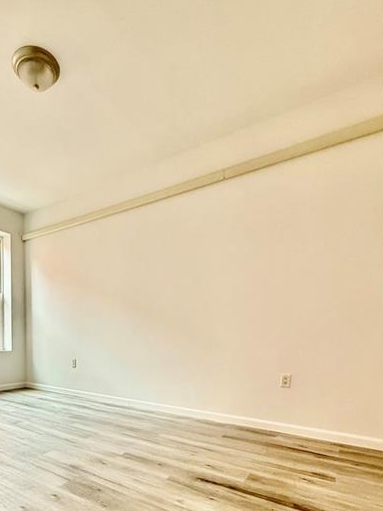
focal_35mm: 21
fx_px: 310
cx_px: 101
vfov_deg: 74.2
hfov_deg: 60.4
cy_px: 373
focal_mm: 2.22
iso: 500
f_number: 2.2
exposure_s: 1/60
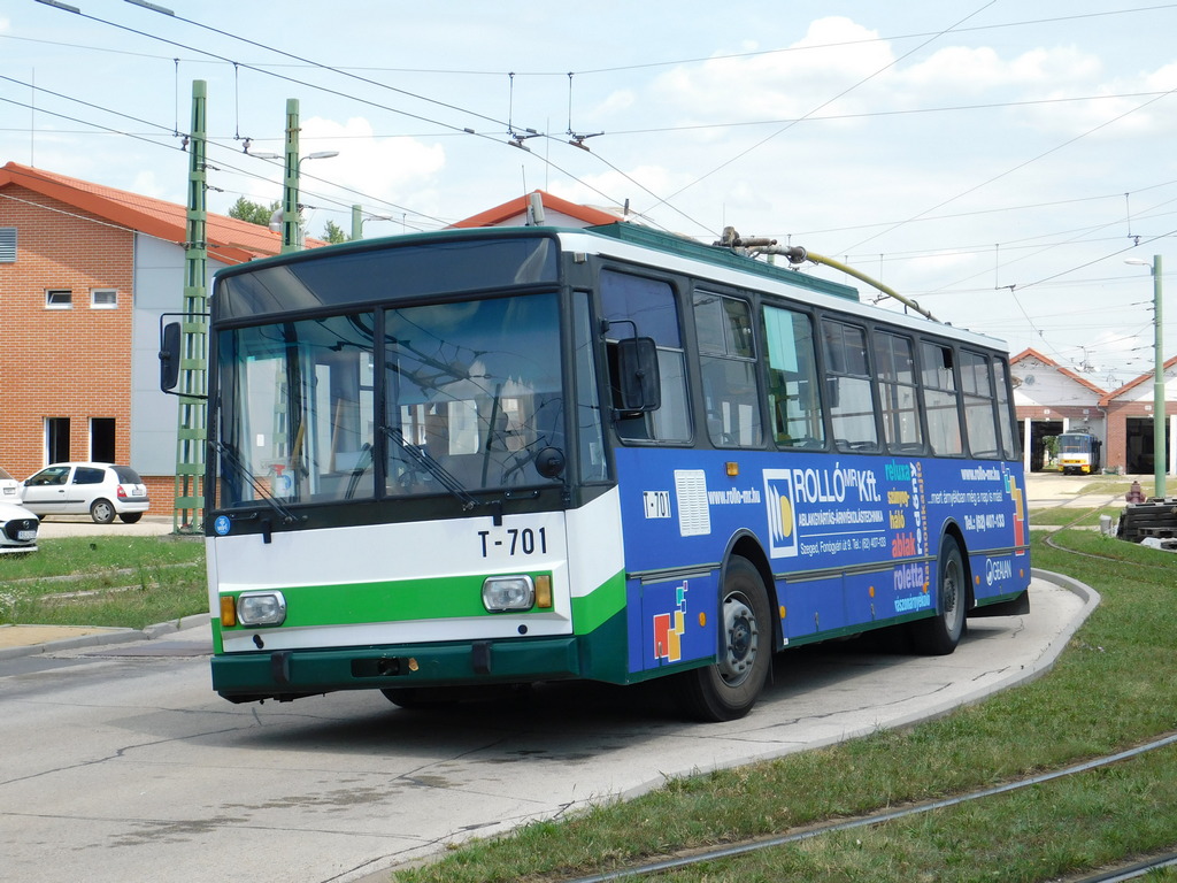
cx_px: 588
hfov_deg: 29.4
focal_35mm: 66
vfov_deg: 22.3
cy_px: 442
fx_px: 2244
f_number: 4.2
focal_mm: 11.7
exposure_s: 1/640
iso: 125
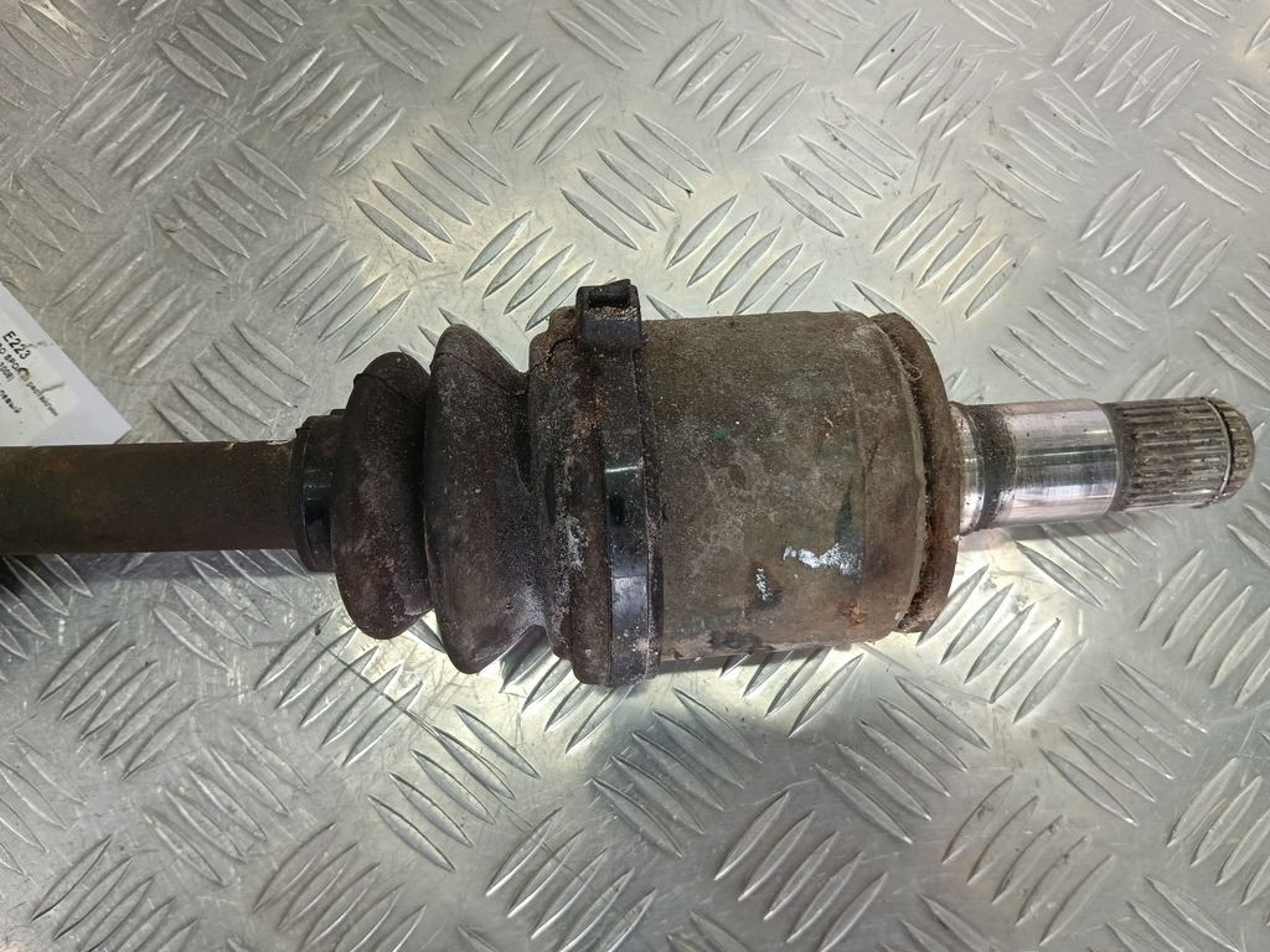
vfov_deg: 51.4
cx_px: 635
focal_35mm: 27
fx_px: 991
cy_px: 476
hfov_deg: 65.3
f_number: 1.6
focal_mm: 4.11
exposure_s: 1/100
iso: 143
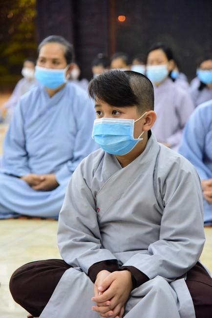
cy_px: 159
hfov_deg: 14.4
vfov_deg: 21.4
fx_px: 838
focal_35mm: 95
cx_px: 106
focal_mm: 95
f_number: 4.5
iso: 8000
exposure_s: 1/125
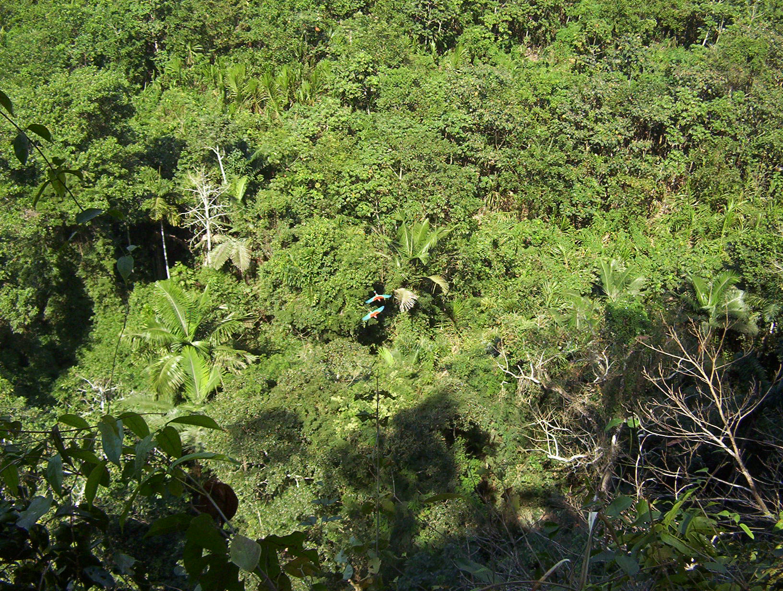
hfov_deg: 47.8
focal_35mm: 39
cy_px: 296
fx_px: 884
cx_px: 392
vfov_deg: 37.0
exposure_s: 1/445
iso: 100
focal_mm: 5.26
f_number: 3.84
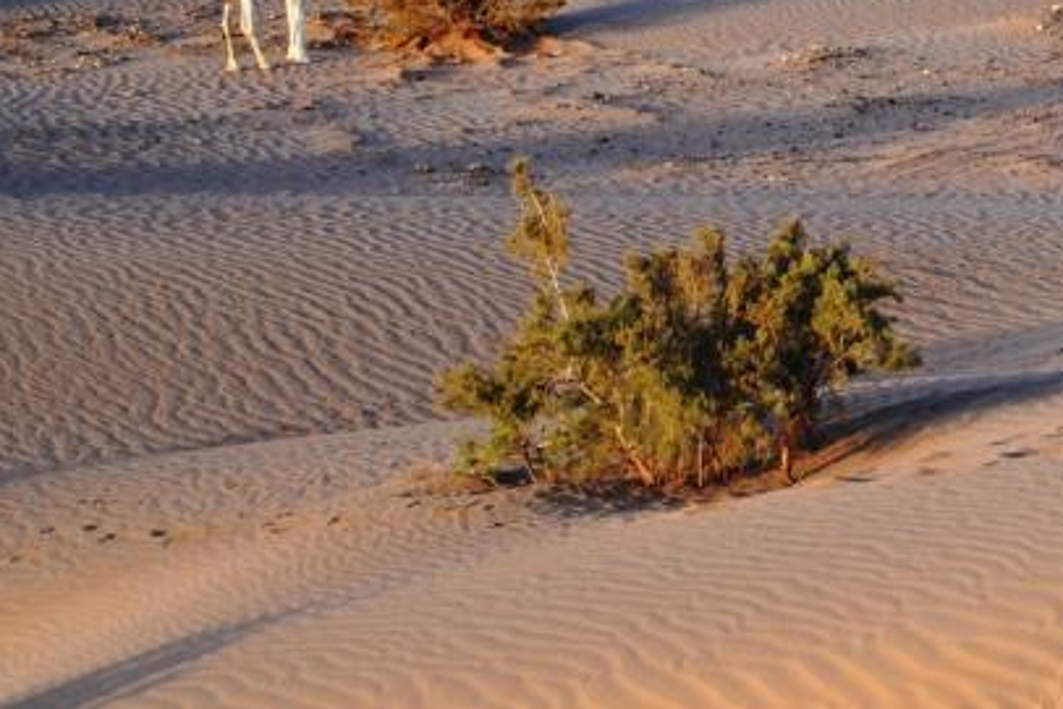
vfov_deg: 6.6
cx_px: 1228
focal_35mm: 208
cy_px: 169
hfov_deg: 9.8
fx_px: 6151
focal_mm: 55
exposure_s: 1/125
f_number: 5.6
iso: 100
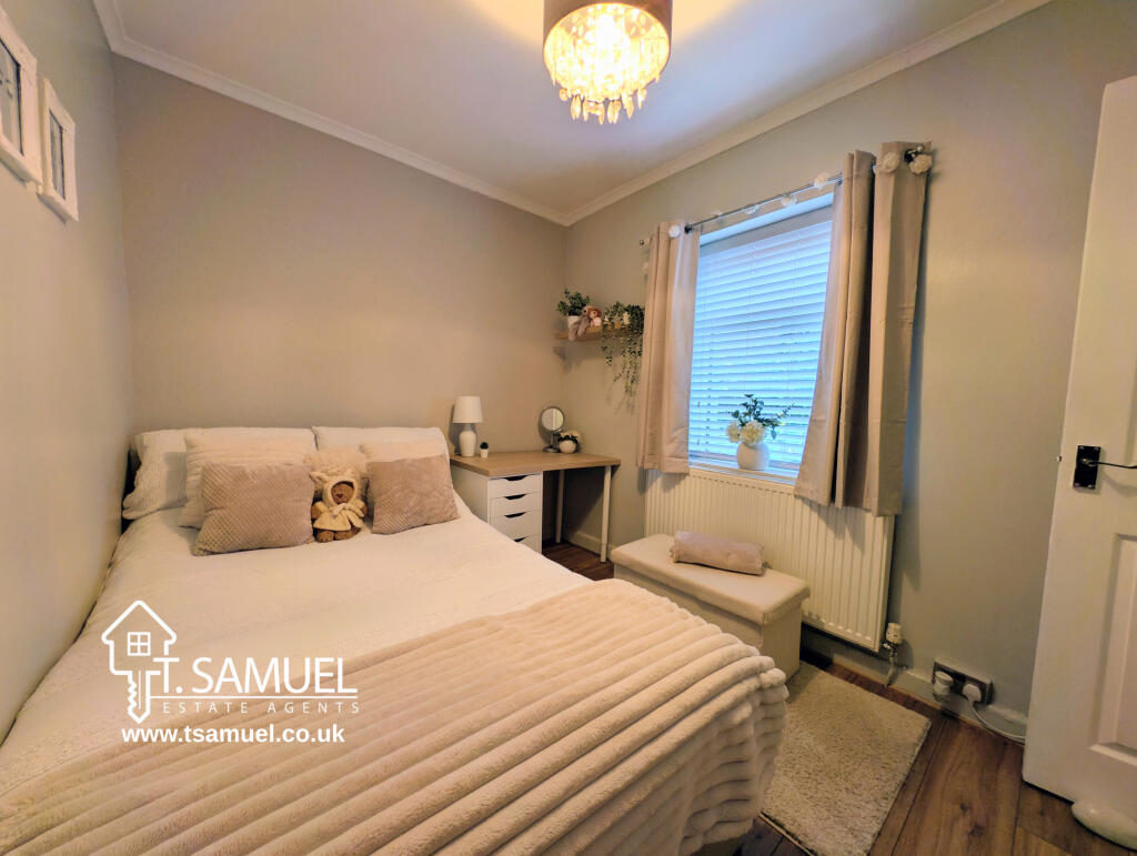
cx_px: 568
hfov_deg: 110.5
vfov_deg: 94.6
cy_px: 428
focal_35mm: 12
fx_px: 395
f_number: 1.95
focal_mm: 2.23
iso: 43
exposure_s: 1/16.7
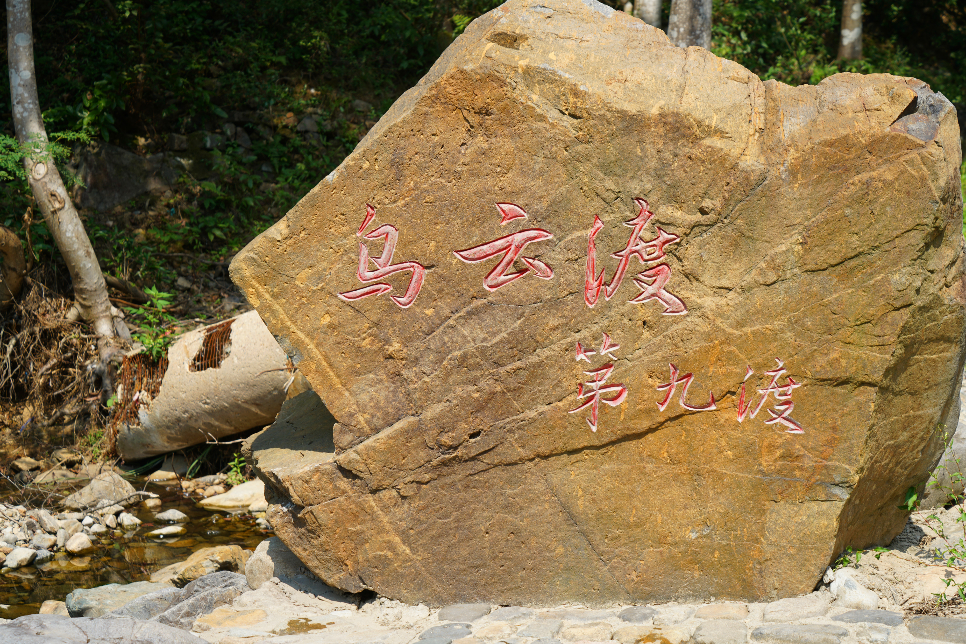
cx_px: 483
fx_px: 1878
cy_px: 322
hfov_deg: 28.8
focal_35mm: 70
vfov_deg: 19.5
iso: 100
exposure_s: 1/250
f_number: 7.1
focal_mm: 70
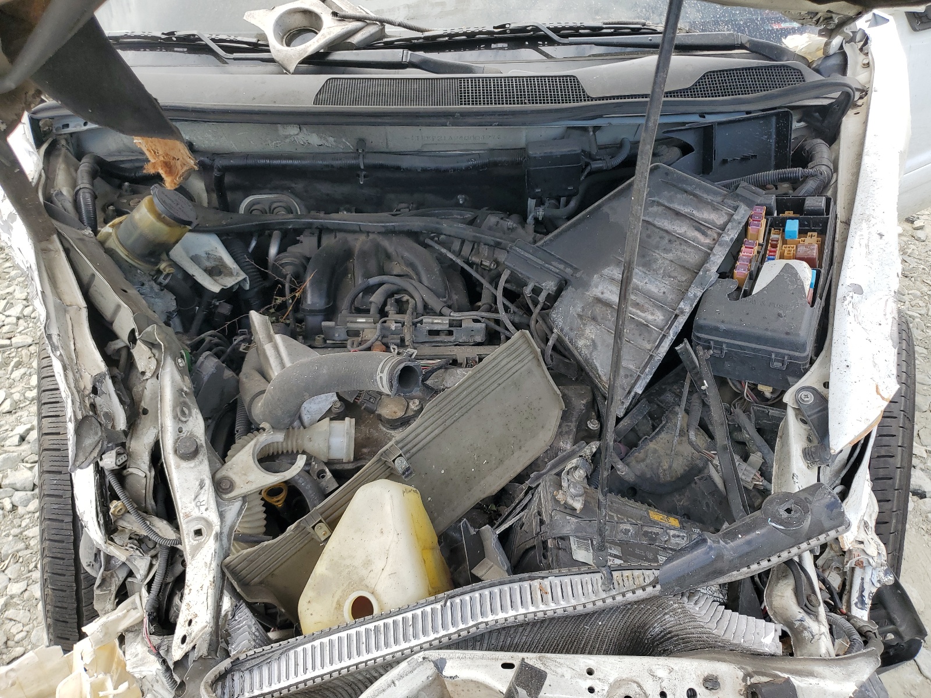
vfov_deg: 53.1
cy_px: 349
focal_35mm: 26
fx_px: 699
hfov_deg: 67.3
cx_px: 466
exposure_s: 1/667
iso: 50
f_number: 1.5
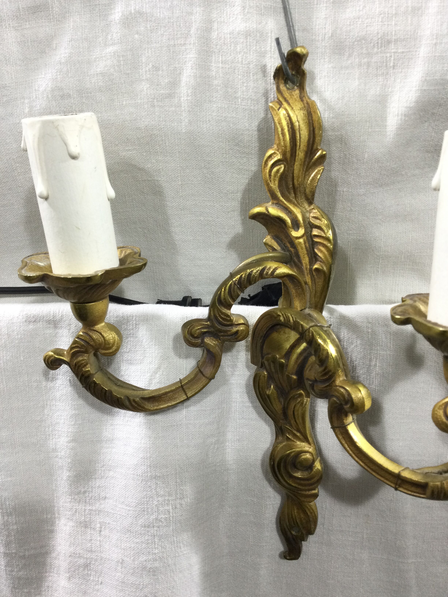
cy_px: 298
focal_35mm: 31
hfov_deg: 45.4
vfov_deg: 58.4
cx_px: 224
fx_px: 535
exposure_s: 1/33
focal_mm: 3.3
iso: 32
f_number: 2.4
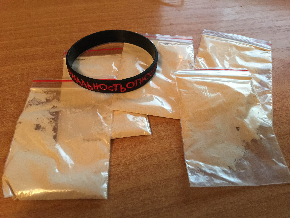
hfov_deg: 61.7
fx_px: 243
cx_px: 145
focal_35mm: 29
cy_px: 109
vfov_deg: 48.2
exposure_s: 1/8
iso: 160
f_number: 2.2
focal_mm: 4.15
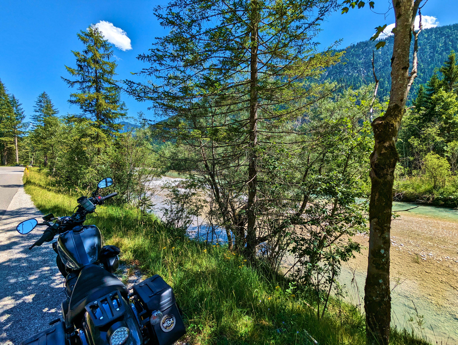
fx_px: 212
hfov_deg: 94.4
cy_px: 172
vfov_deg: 78.2
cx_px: 229
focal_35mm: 16
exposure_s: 1/1192
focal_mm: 2.35
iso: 51
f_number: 2.2
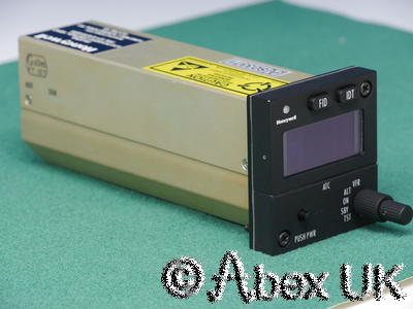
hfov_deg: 9.7
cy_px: 154
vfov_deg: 7.3
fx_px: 2434
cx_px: 206
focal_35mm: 204
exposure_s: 1/8
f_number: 9
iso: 400
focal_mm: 102
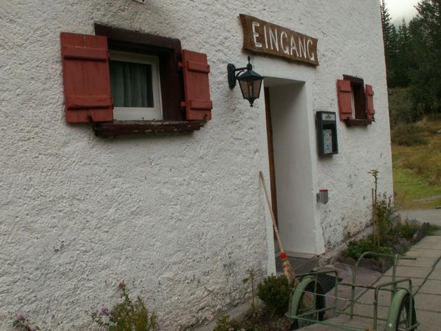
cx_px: 220
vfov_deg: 40.7
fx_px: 446
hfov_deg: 52.6
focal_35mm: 35
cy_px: 166
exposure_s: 1/50
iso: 50
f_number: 8
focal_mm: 5.86
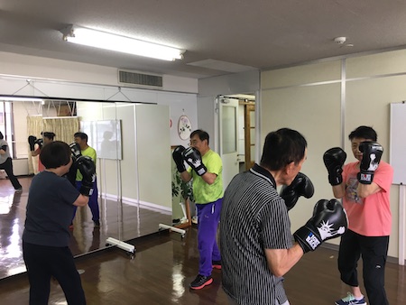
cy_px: 152
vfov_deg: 48.3
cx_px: 203
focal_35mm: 29
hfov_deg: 61.6
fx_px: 340
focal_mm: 4.15
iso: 32
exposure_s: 1/30
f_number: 2.2
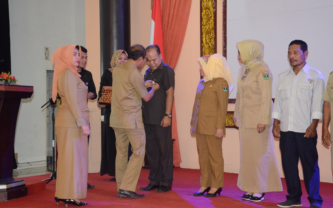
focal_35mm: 62
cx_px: 166
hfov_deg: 33.0
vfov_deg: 21.0
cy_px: 99
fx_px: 563
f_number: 7.1
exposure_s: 1/60
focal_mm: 40
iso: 3200
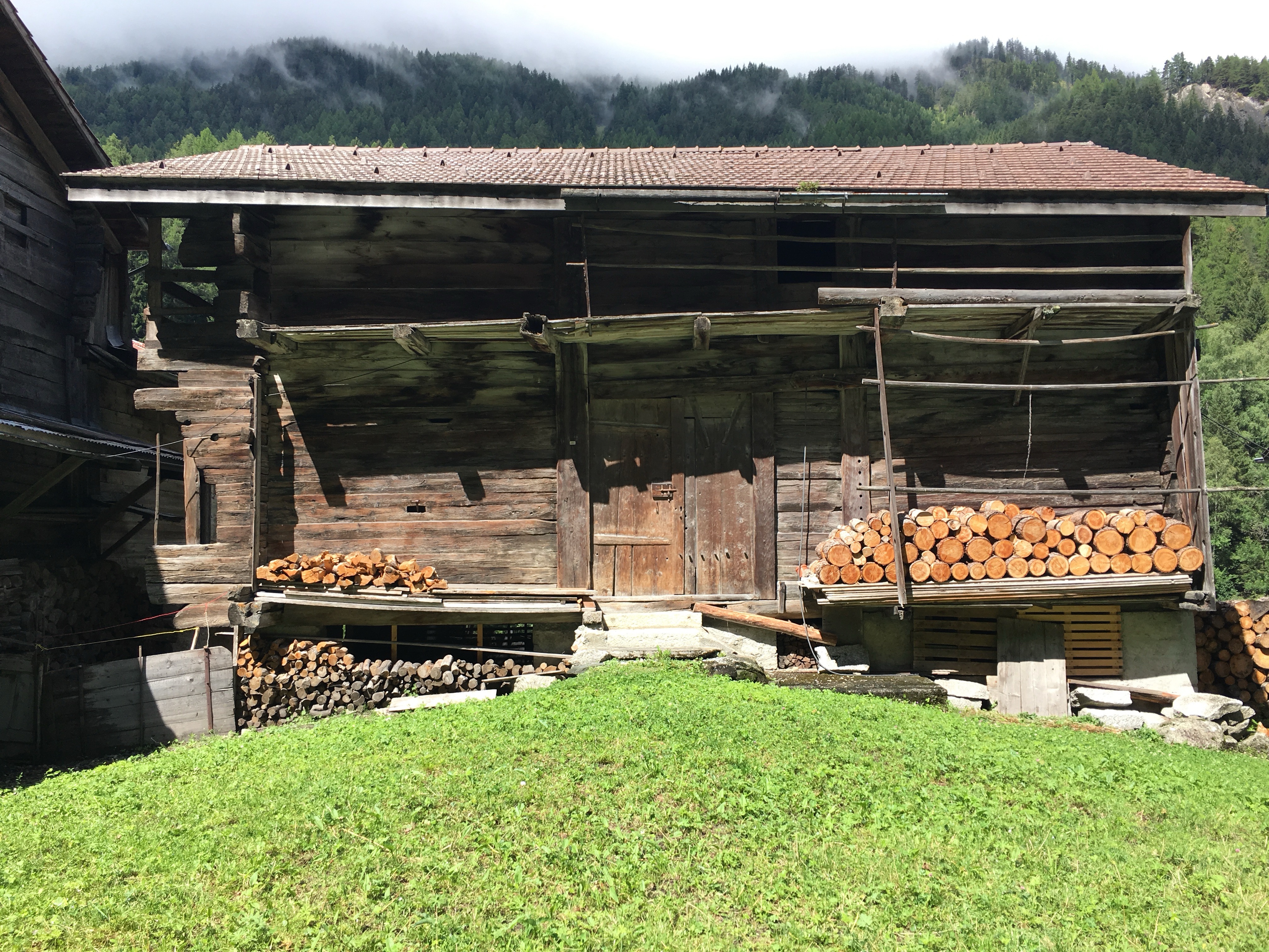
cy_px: 476
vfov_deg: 48.2
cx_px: 634
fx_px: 1063
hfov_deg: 61.7
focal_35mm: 29
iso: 25
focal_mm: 4.15
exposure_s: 1/625
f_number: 2.2
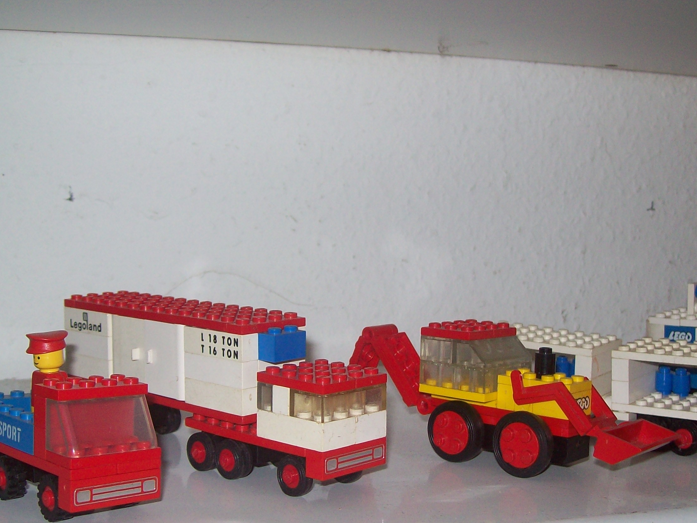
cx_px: 366
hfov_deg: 38.9
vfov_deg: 29.6
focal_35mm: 49
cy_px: 301
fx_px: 987
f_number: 2.7
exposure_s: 1/64
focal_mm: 6
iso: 80
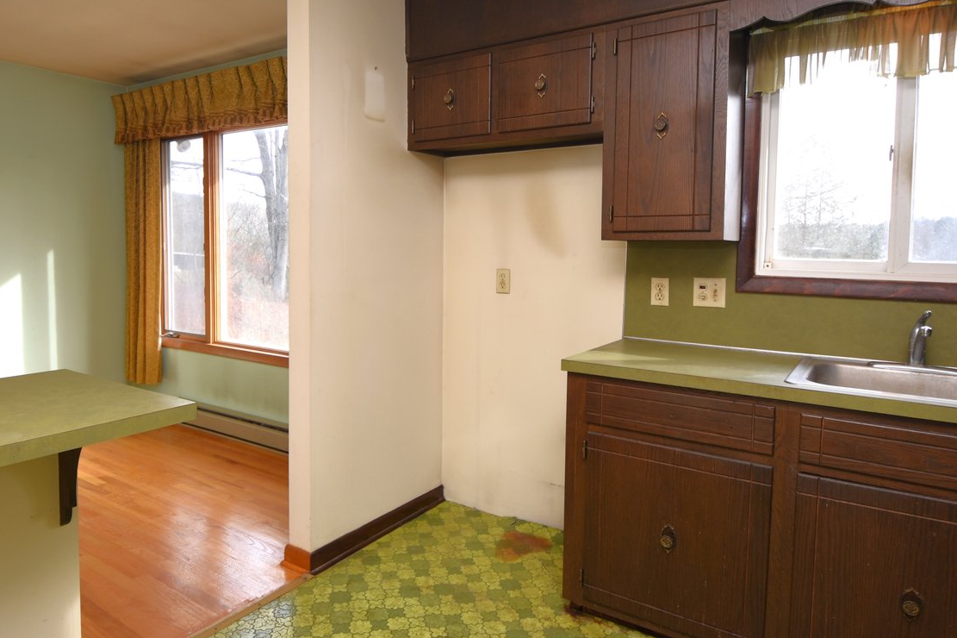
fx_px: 611
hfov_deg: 75.8
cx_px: 420
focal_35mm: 23
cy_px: 279
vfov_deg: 54.9
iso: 100
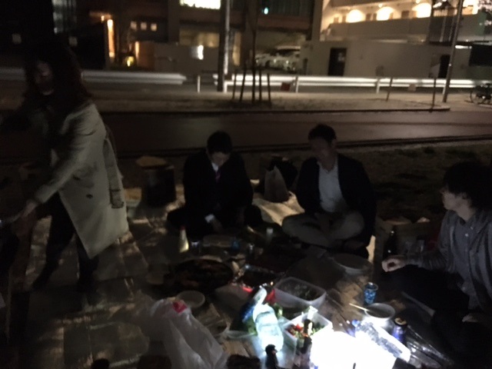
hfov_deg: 61.7
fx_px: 412
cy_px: 184
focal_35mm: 29
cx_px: 246
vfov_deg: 48.2
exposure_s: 1/15
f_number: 2.2
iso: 1000
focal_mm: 4.15
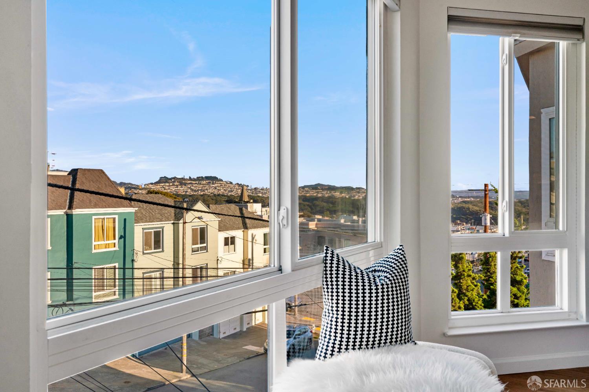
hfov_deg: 63.7
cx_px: 294
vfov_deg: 45.0
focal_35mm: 29
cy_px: 196
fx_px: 474
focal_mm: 29
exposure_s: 1/50
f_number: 13
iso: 640
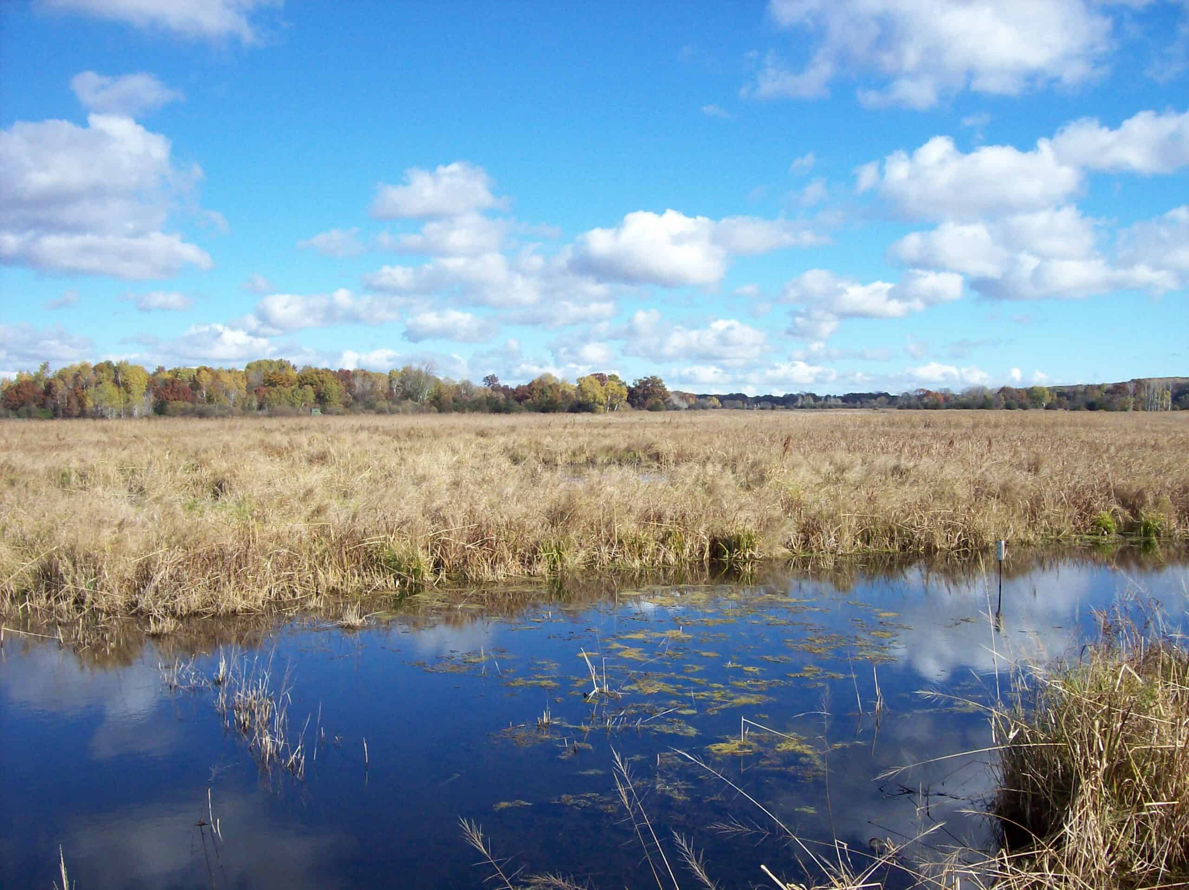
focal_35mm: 36
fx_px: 1236
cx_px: 594
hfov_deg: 51.4
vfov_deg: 39.6
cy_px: 445
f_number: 4.8
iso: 80
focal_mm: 6
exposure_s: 1/591
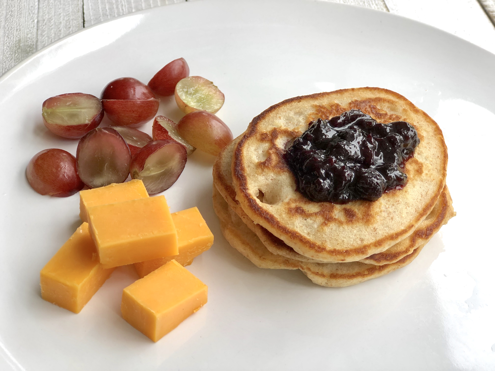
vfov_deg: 25.7
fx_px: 815
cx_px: 248
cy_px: 186
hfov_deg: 33.8
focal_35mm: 57
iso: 40
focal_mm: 6.6
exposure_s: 1/120
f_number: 2.8
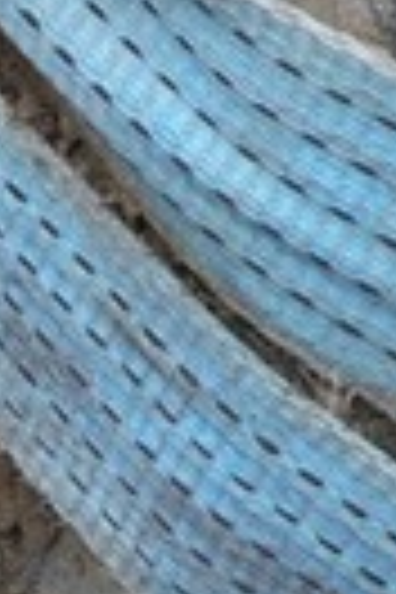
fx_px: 2986
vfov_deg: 11.3
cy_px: 130
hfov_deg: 7.1
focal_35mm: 181
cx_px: -626
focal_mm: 6
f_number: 2.8
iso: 100
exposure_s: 1/60
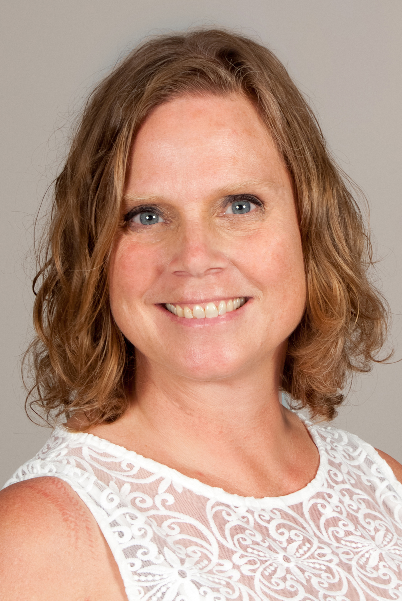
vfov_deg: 24.4
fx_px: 1387
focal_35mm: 83
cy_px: 300
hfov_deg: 16.5
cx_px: 201
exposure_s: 1/125
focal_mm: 55
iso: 100
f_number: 11
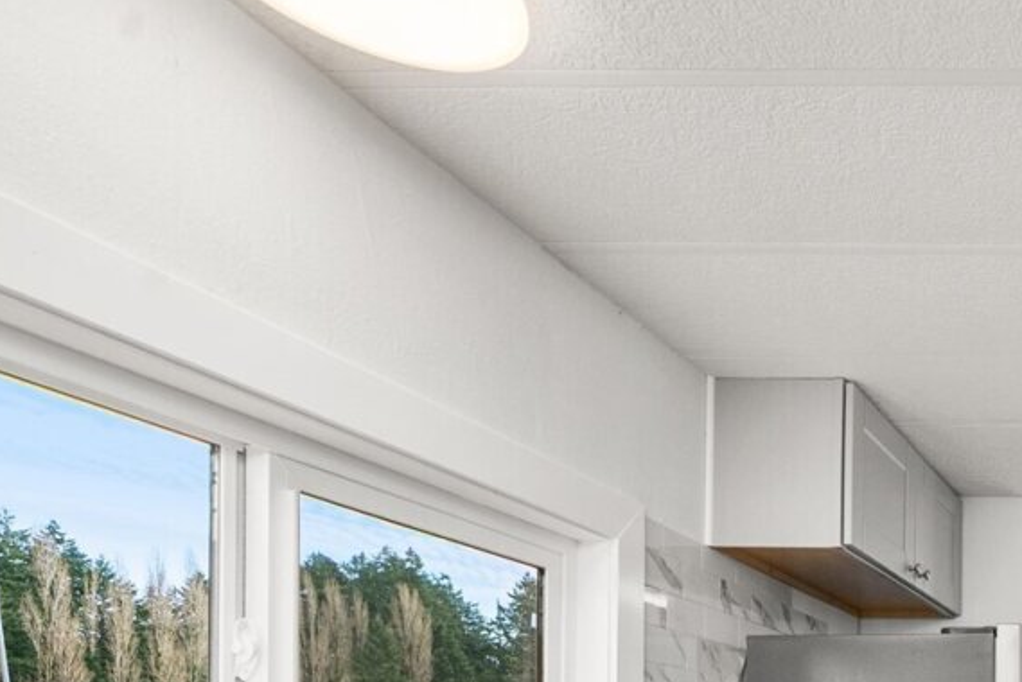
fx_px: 909
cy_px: 823
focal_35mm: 32
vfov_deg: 33.4
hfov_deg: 41.1
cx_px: 1218
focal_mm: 13
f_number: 7.1
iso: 100
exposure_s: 1/60
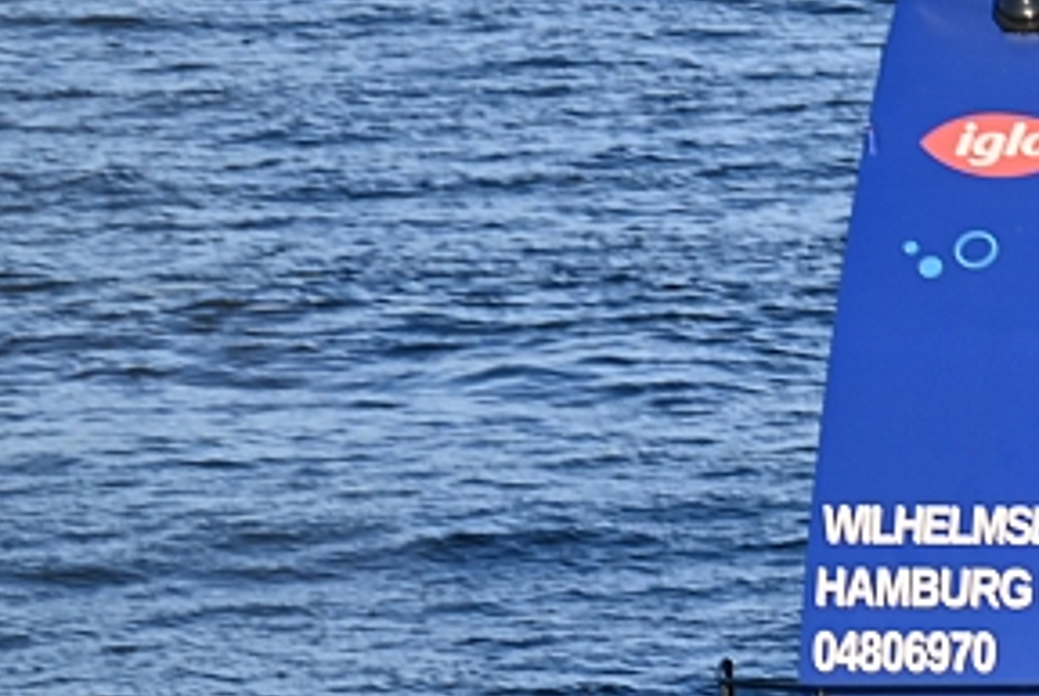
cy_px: 41
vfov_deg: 1.0
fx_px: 41103
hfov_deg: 1.4
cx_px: 1797
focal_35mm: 1422
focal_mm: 400
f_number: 5.6
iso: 250
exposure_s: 1/400
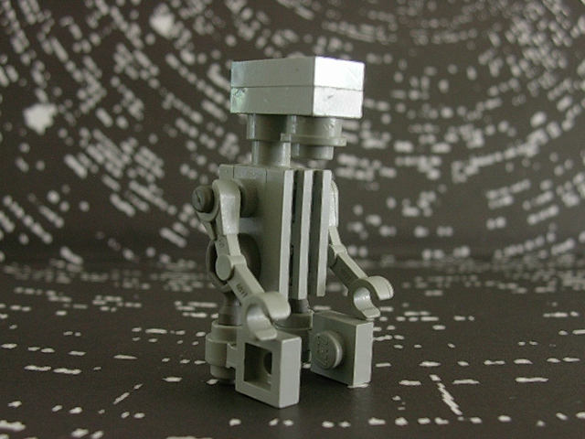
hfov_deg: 42.1
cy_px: 220
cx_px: 292
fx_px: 760
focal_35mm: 45
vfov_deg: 32.2
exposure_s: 1/9.7
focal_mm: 6.7
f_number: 2.9
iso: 70
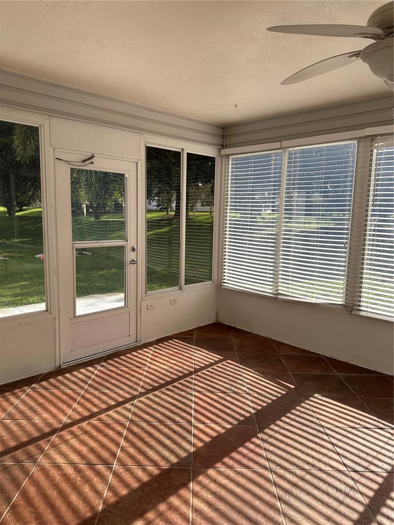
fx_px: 364
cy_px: 262
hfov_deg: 56.8
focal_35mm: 24
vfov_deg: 71.6
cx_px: 197
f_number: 1.78
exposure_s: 1/564
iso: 80
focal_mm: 6.86
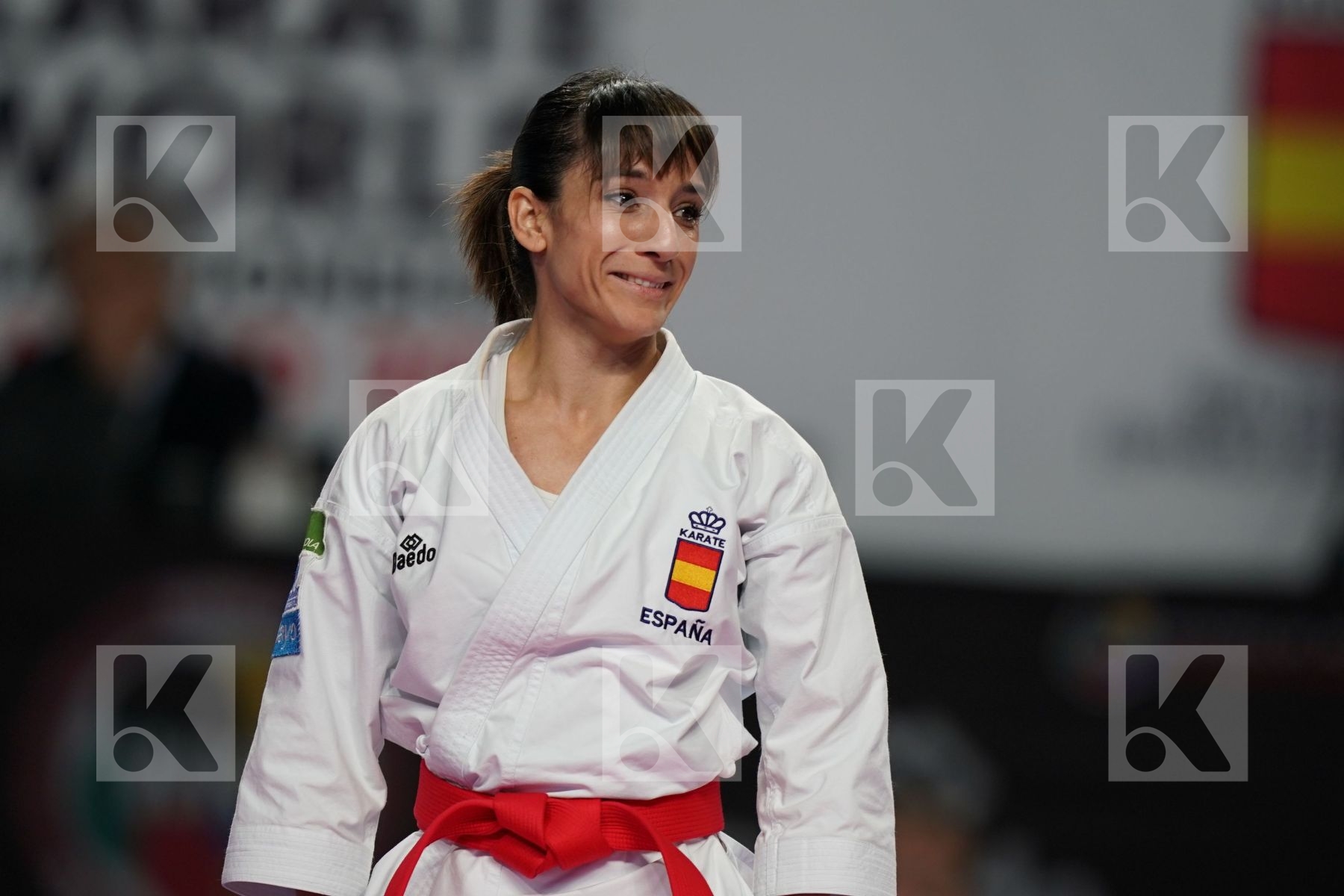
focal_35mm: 600
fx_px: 22398
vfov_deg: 2.3
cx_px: 672
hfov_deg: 3.4
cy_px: 448
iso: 500
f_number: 2.8
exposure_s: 1/400
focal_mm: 400
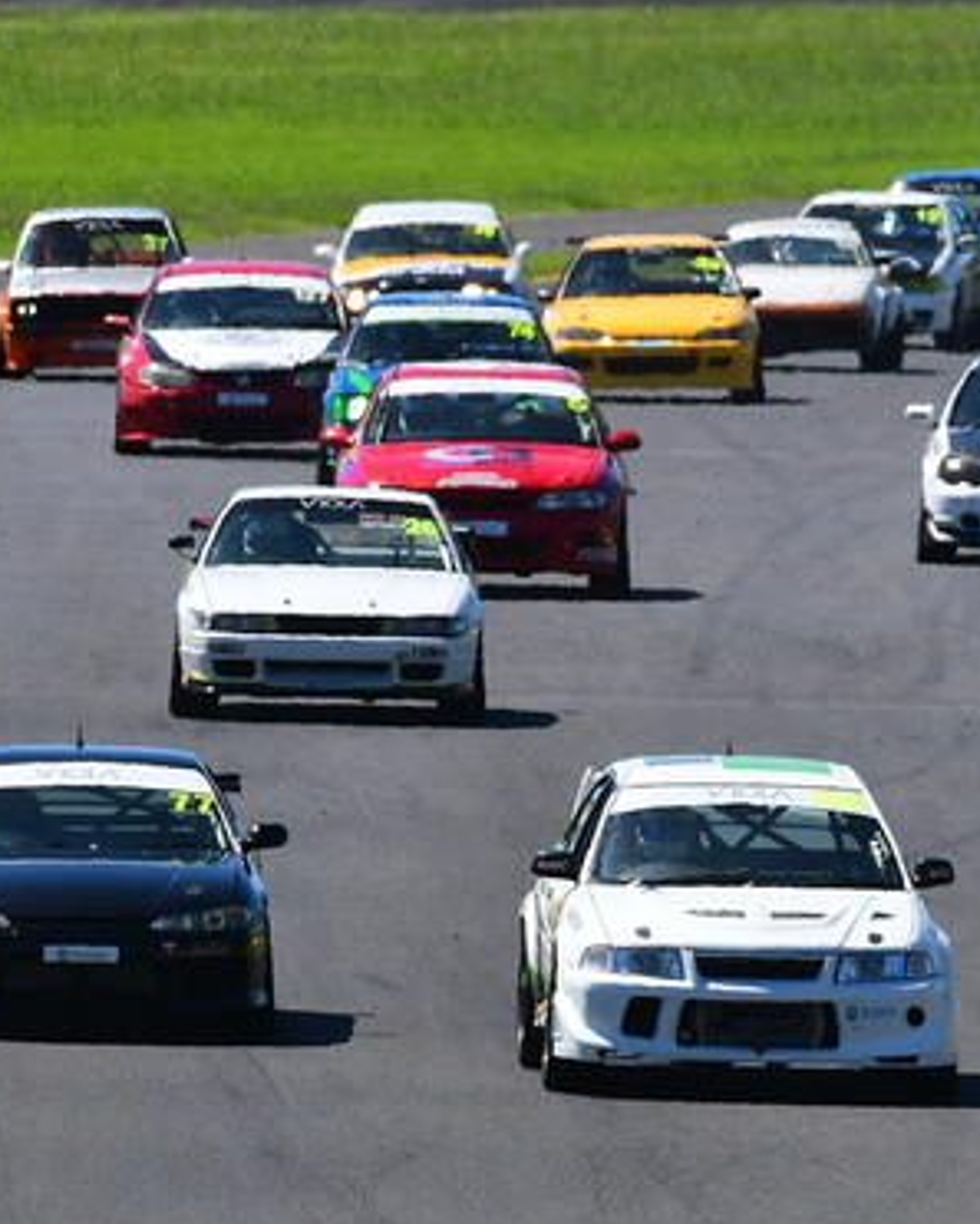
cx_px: 643
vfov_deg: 1.5
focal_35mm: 1275
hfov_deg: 1.2
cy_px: 718
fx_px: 46206
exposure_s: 1/640
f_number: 13
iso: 500
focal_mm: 420
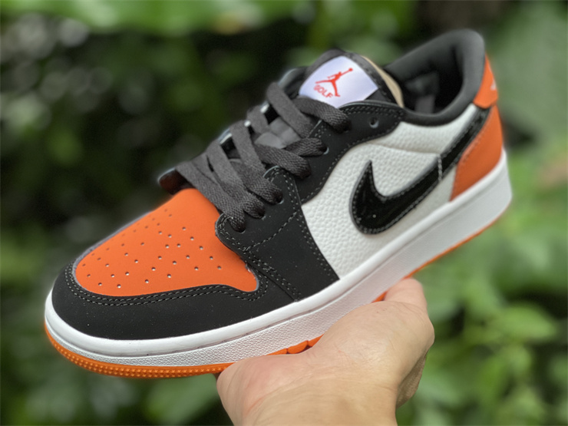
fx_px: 1050
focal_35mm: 64
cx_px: 284
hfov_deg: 30.3
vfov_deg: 22.9
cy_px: 213
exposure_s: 1/121
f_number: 2.2
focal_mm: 7.5
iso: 250
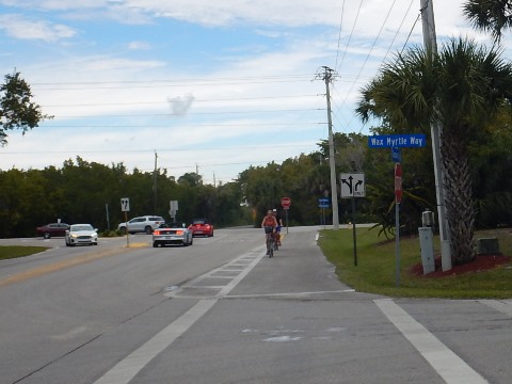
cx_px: 256
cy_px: 192
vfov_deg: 41.8
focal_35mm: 34
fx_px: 503
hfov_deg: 54.0
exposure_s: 1/800
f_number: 4.2
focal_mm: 6.1
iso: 125
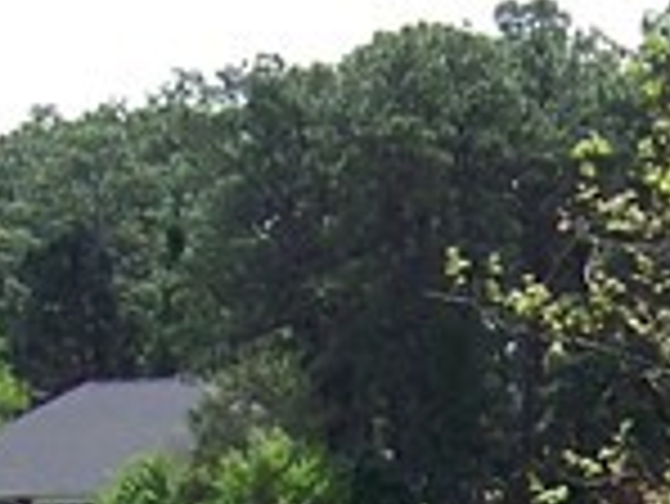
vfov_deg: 5.8
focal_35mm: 247
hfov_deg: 7.9
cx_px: 836
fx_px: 4785
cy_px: 1256
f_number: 2.8
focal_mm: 5.85
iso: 64
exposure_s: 1/500
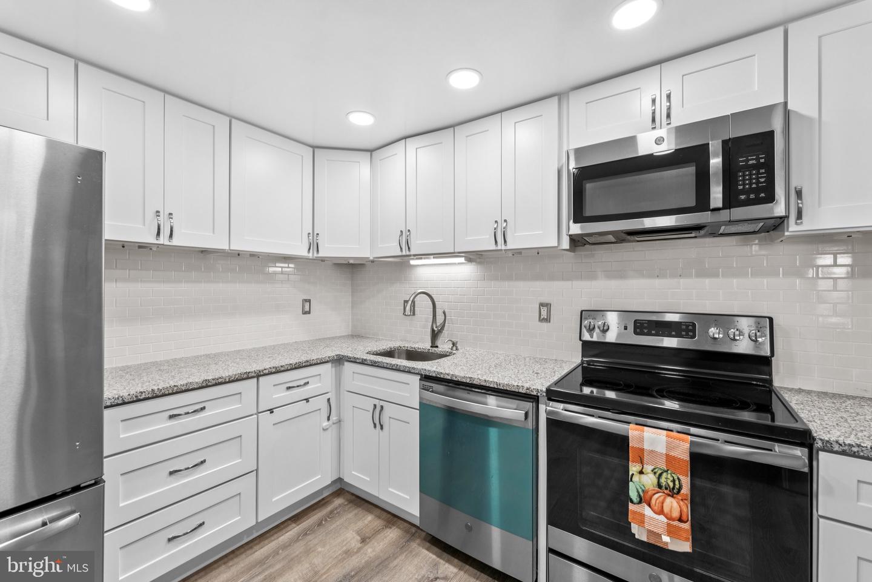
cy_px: 291
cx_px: 436
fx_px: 339
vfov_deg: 81.2
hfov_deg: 104.3
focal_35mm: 14
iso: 200
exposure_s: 1/20
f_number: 8
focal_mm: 14
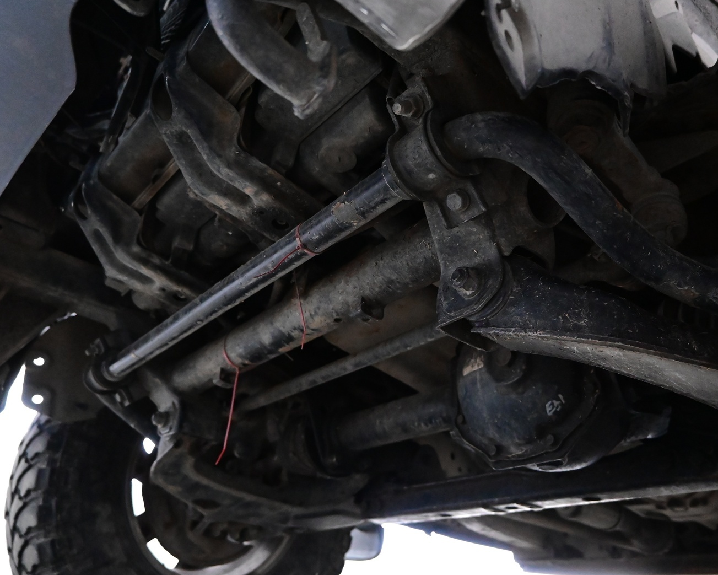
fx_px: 595
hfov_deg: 62.2
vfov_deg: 51.5
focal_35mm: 28
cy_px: 285
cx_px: 367
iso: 6400
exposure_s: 1/25
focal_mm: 16
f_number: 3.5
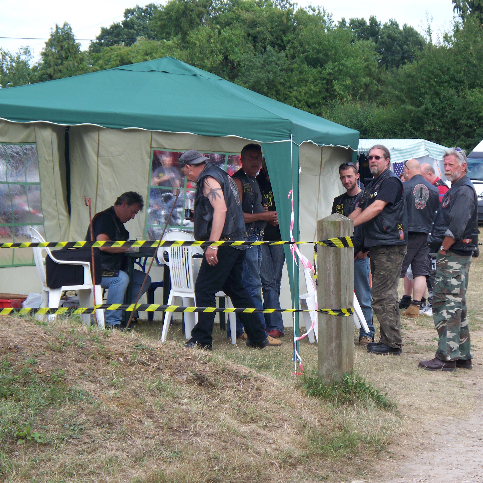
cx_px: 270
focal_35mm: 124
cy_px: 242
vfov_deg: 14.1
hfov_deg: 14.1
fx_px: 1957
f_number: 3.8
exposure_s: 1/160
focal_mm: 22.05
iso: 64
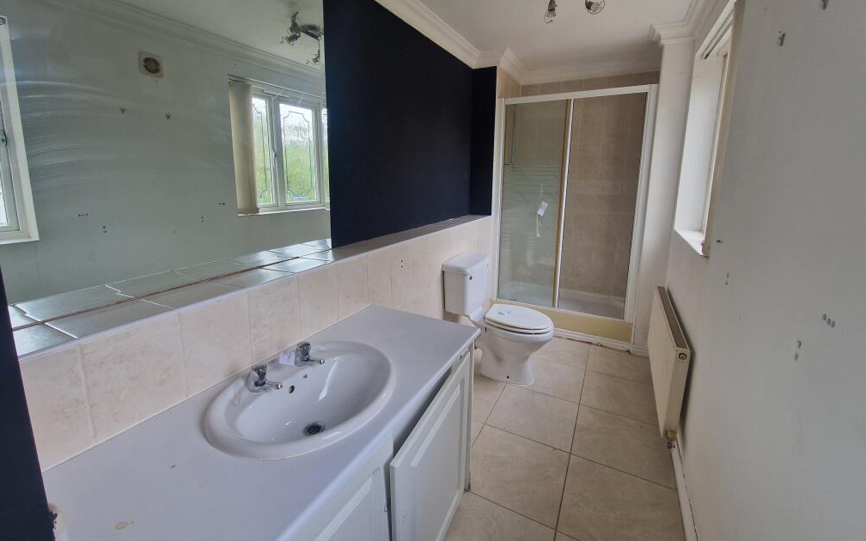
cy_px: 230
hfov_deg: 105.3
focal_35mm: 14
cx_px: 428
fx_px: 330
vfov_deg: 78.1
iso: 80
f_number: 2.2
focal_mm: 2.2
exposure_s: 1/100
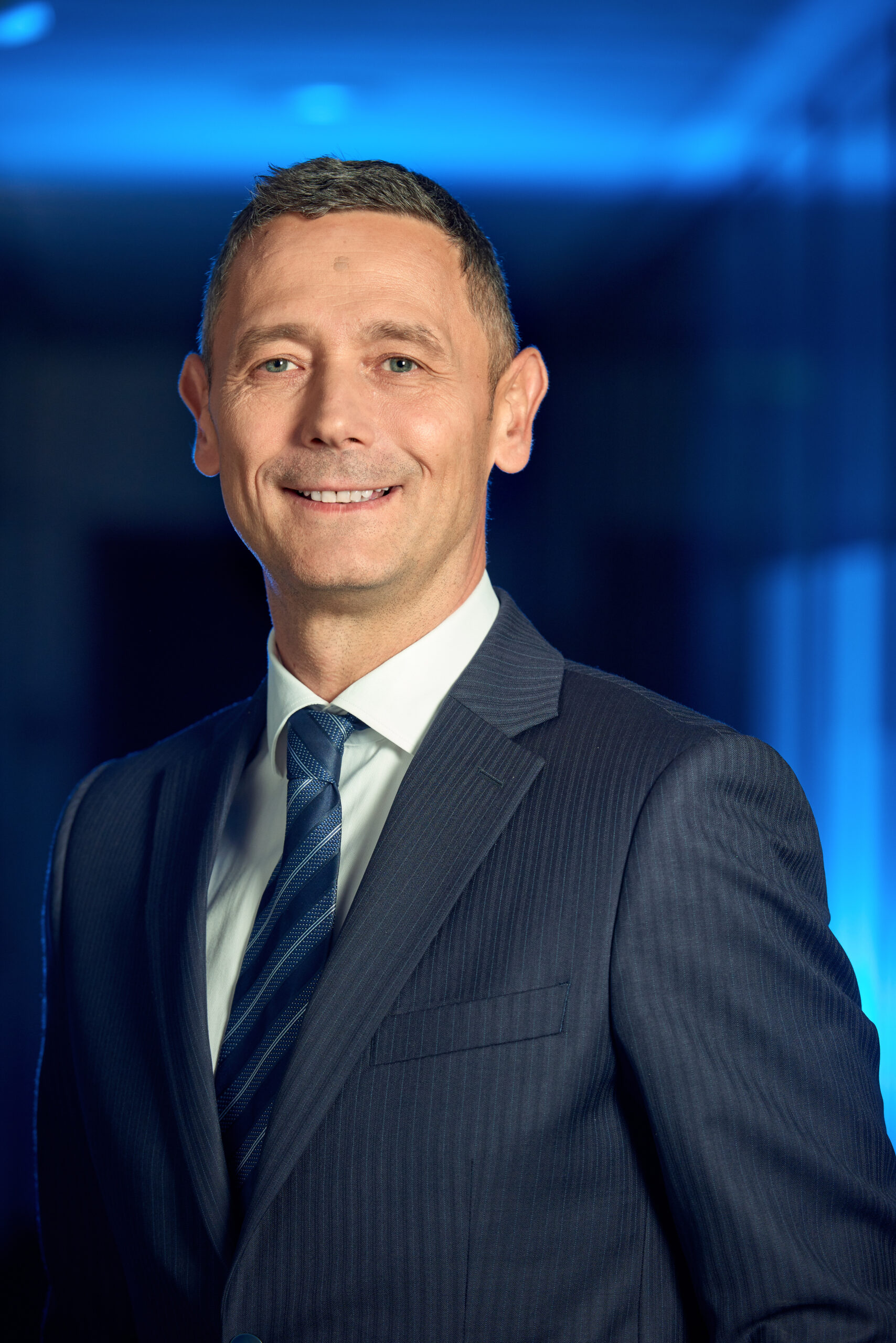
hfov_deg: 7.6
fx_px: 6716
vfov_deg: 11.4
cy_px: 672
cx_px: 448
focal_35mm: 180
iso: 640
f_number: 4.5
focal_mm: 180
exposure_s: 1/100
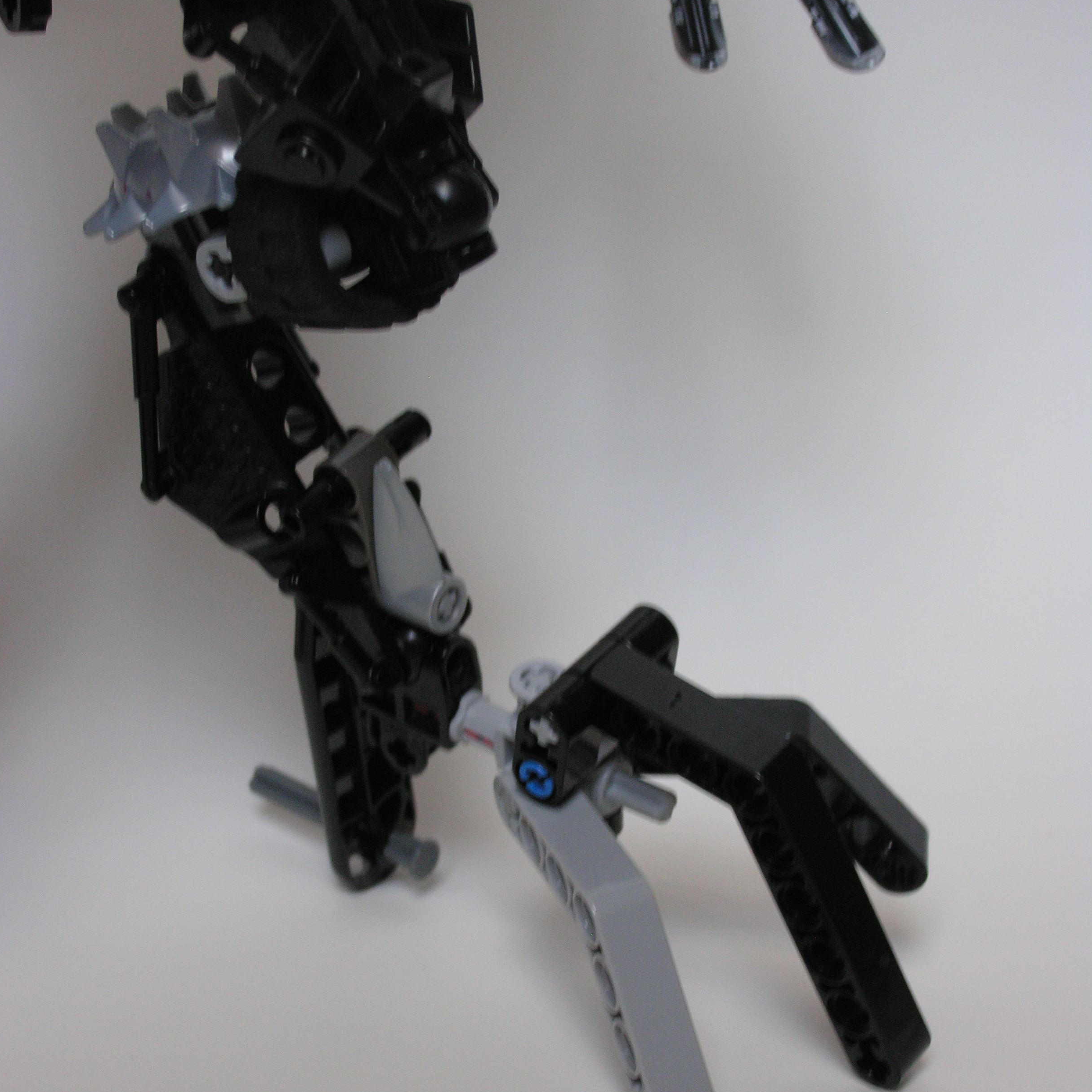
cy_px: 695
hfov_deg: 21.1
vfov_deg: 21.1
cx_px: 546
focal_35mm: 82
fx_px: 2927
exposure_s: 1/4.2
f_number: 4.3
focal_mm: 17.5
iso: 97
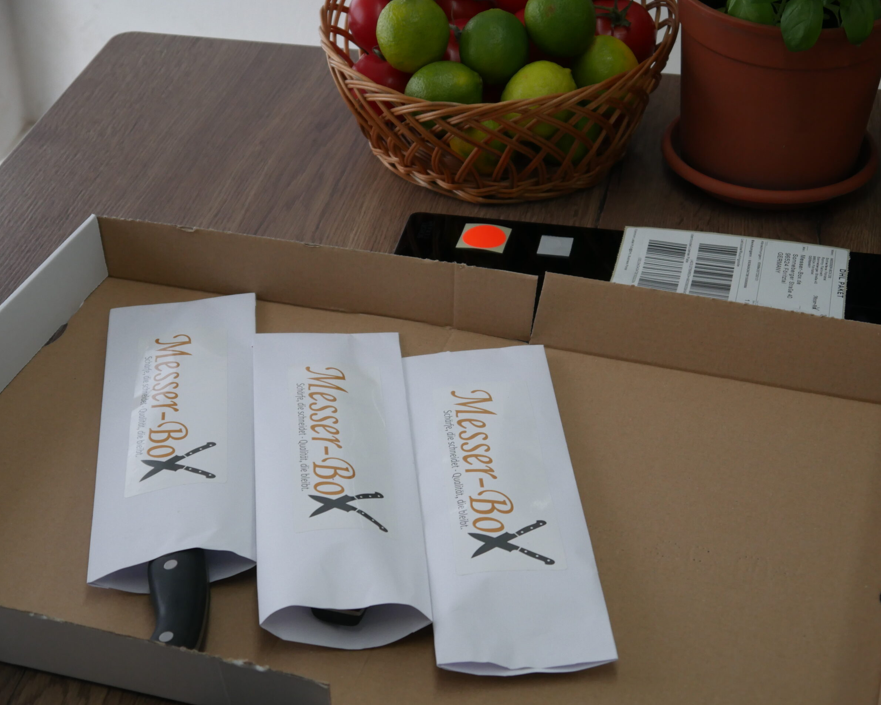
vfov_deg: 23.5
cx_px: 456
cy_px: 355
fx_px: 1695
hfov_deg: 29.1
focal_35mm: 65
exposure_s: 1/80
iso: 800
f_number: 5
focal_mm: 31
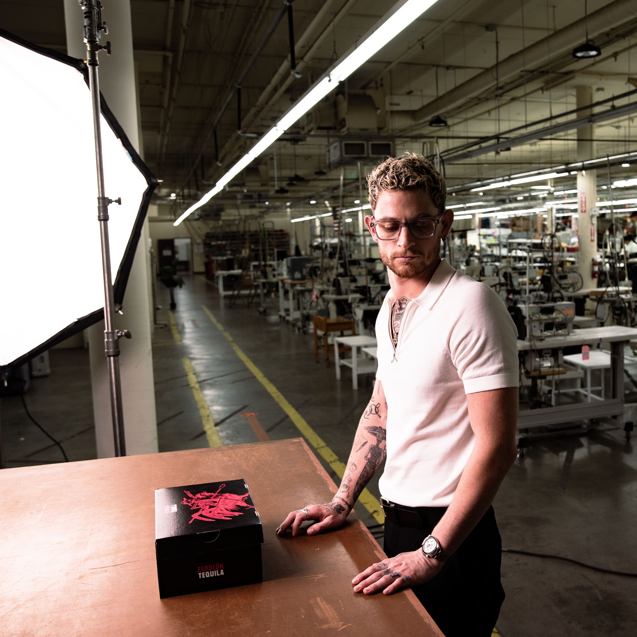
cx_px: 419
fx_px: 812
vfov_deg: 42.8
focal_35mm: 39
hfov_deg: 42.3
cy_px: 324
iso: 500
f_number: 4
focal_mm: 30
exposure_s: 1/250
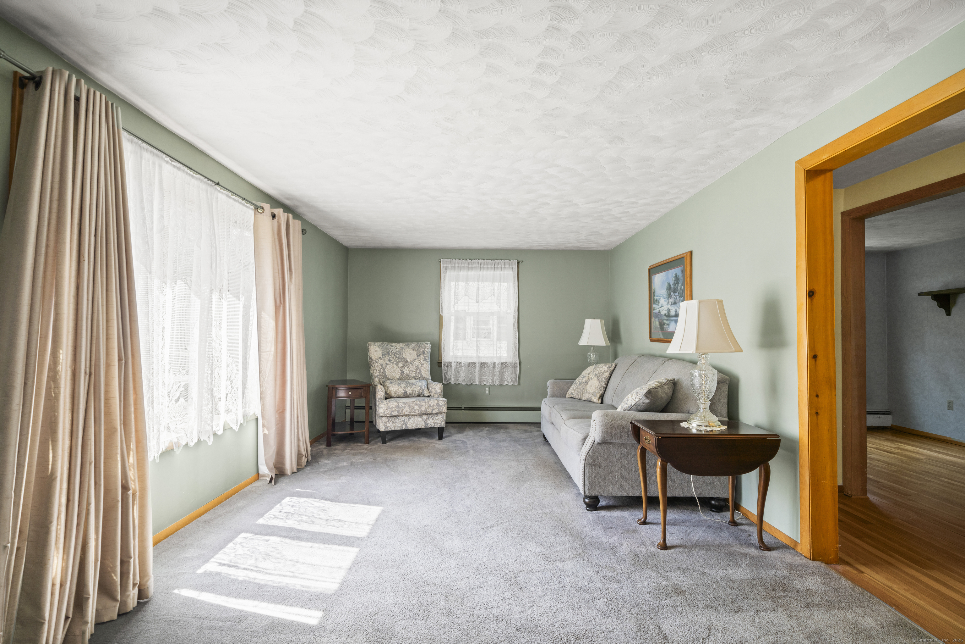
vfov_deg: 70.4
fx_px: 456
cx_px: 482
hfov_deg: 93.3
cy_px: 322
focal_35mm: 17
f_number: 7.1
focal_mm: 17
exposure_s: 1/15
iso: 320
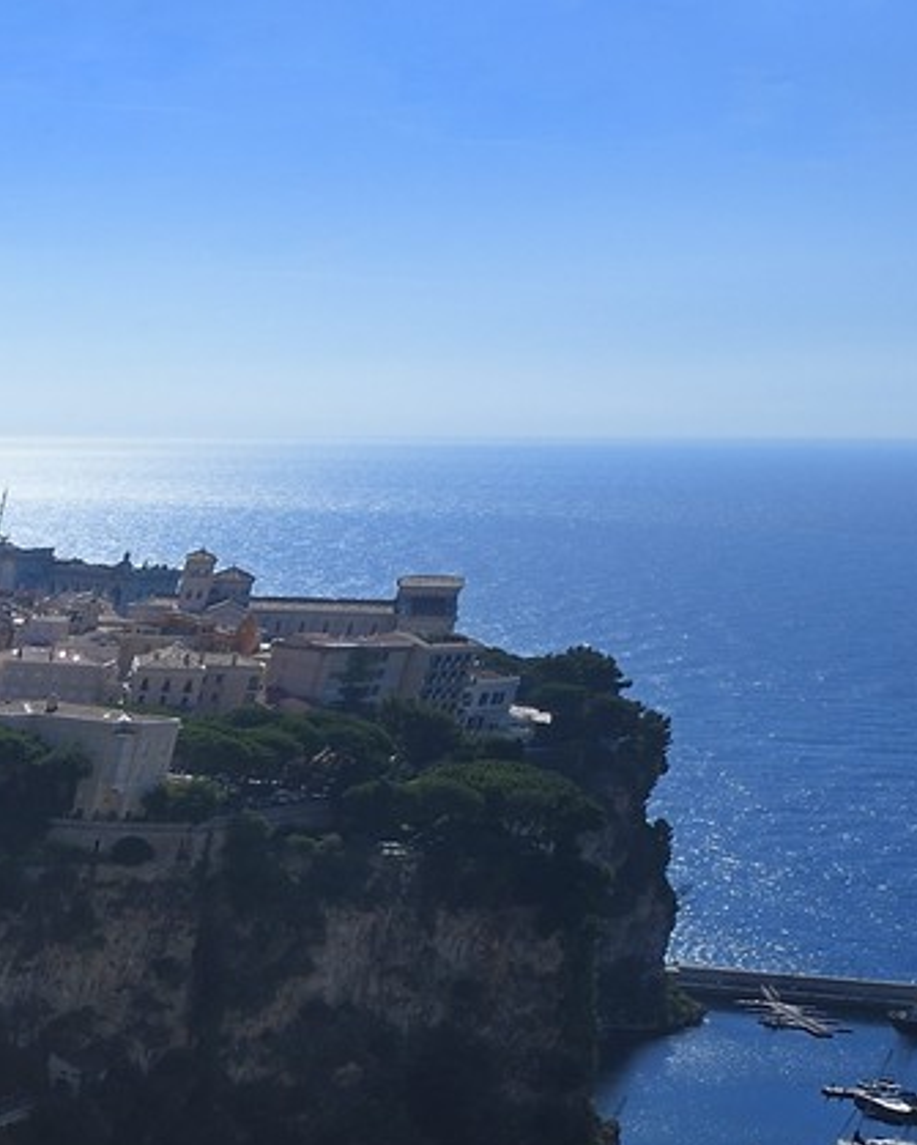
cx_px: -1254
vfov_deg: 26.8
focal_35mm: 61
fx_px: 2067
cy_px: 1433
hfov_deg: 15.2
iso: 200
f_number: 14
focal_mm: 17
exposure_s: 1/400
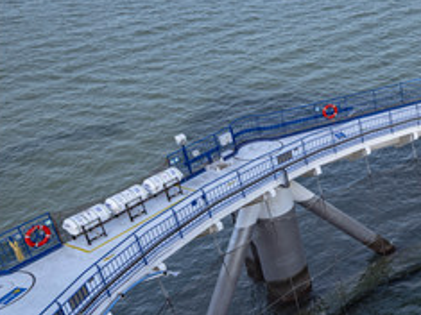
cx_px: 528
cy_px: 136
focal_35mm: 46
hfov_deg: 32.5
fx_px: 559
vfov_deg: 31.4
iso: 50
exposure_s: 1/40
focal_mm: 23
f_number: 8
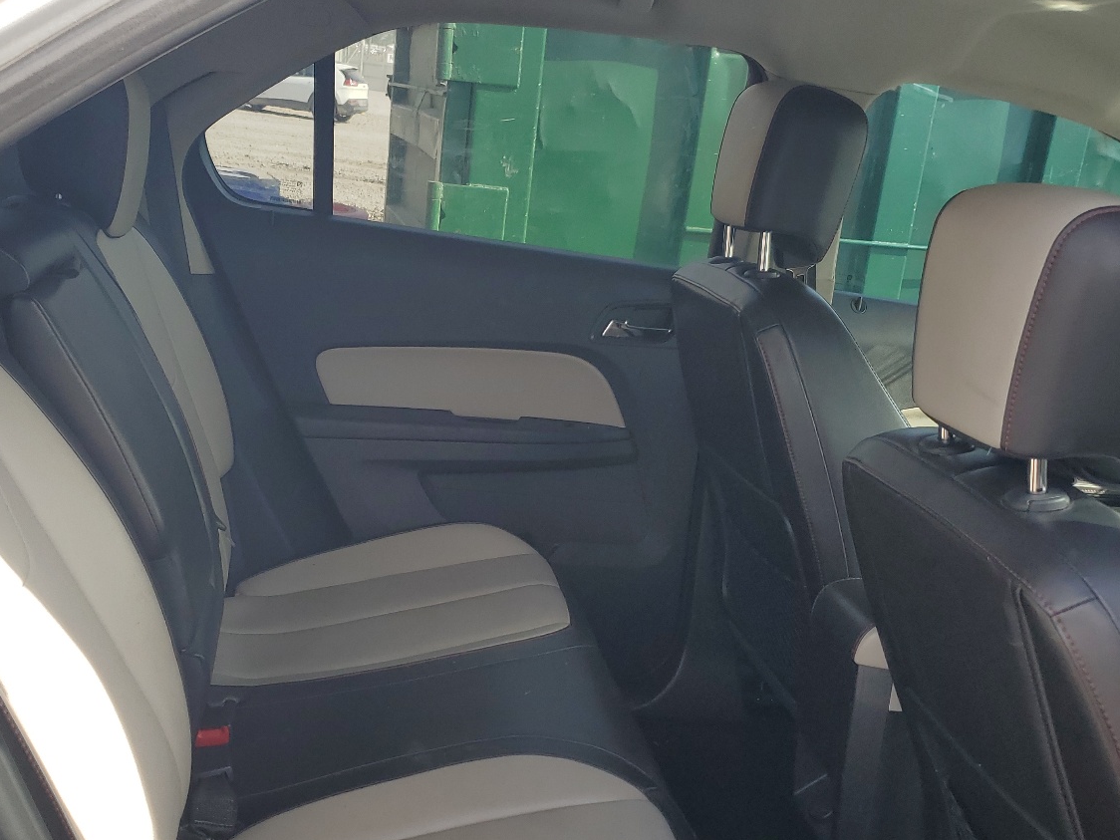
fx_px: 1197
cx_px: 476
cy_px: 572
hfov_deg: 50.0
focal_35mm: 37
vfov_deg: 38.2
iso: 50
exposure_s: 1/625
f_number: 1.5
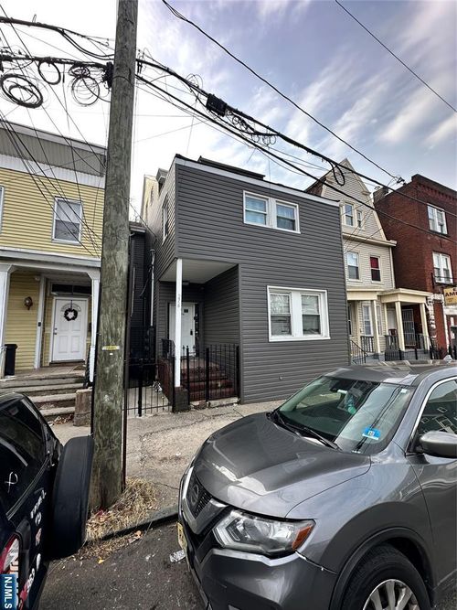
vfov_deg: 102.1
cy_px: 305
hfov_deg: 85.7
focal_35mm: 14
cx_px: 228
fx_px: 247
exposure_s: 1/311
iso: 40
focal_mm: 2.22
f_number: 2.2
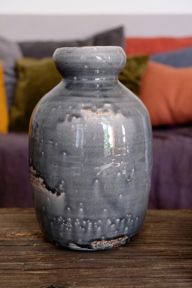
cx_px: 96
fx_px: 360
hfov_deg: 29.9
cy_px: 144
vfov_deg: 43.6
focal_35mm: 45
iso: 1600
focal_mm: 30.2
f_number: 3.6
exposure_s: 1/60
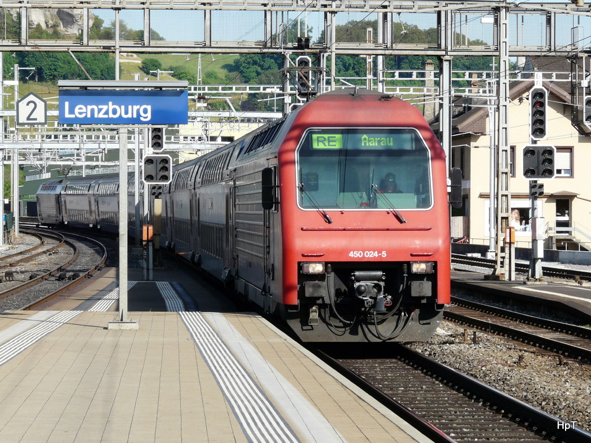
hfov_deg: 14.0
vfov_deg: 10.5
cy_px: 222
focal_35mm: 141
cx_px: 296
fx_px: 2407
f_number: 5.6
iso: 100
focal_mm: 23.1
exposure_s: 1/320
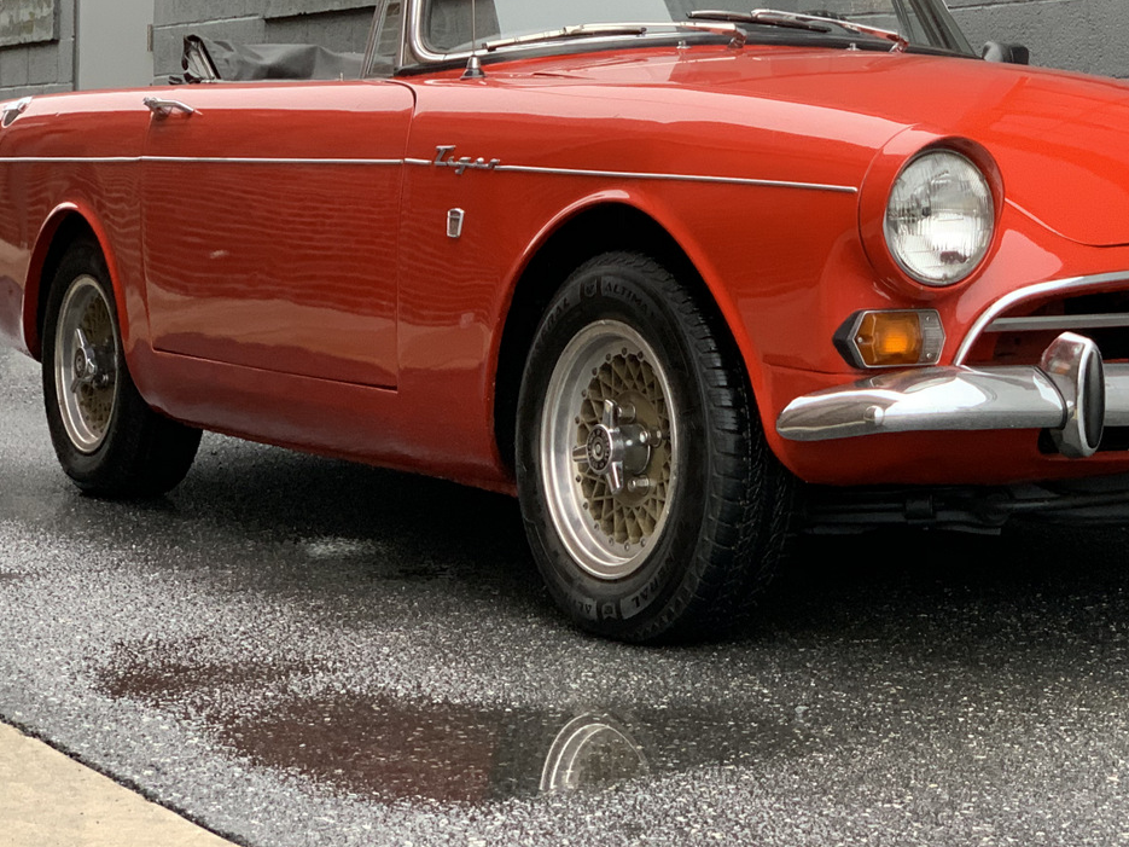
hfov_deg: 21.9
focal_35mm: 89
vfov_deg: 16.4
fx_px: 2902
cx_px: 741
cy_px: 141
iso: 125
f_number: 2.4
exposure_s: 1/120
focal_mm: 6
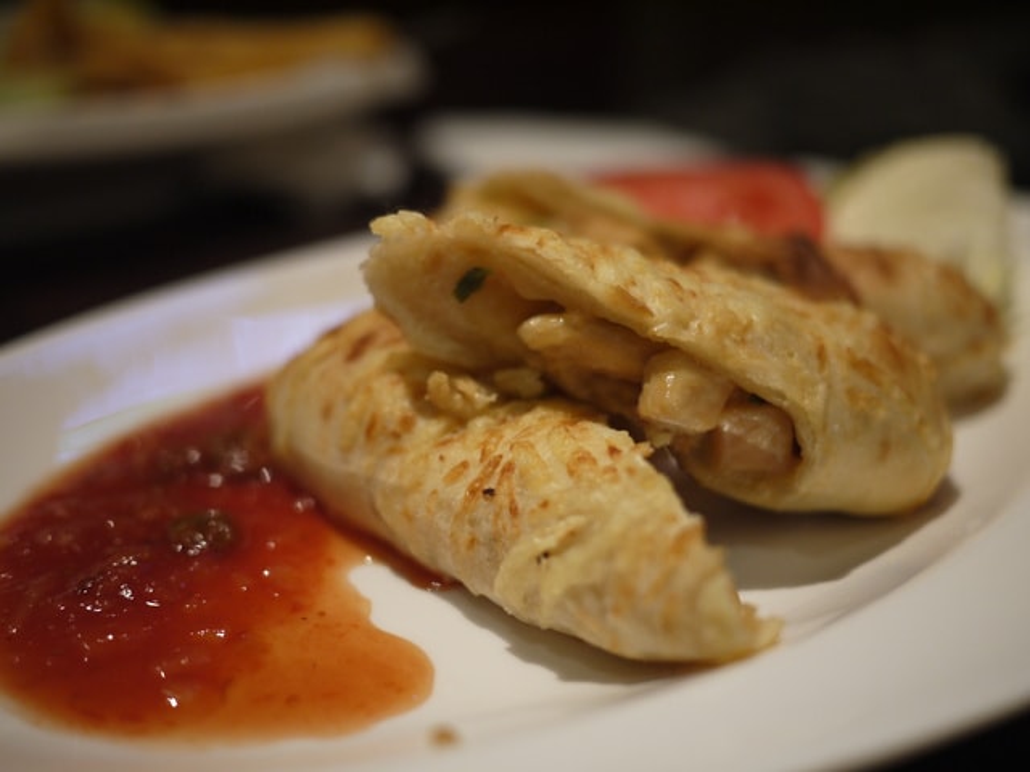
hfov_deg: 46.8
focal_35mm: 40
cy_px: 386
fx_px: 1190
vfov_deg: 36.0
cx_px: 515
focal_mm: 20
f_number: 1.7
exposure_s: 1/60
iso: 250
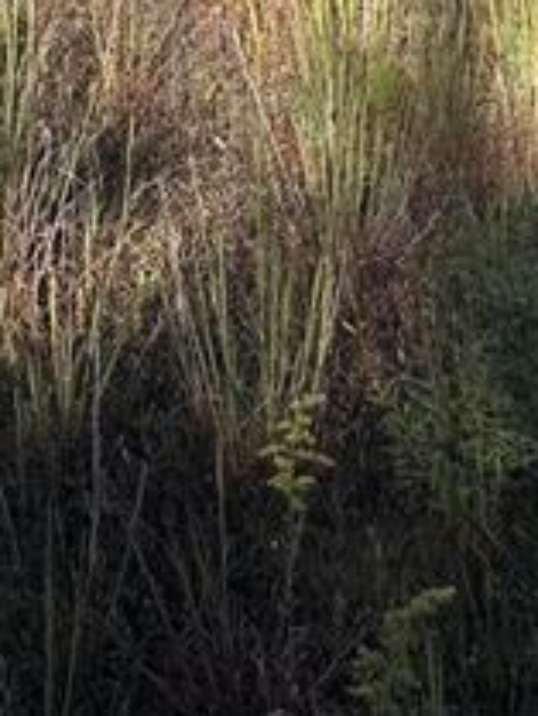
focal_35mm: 88
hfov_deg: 16.7
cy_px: -497
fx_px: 1822
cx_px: 158
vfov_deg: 18.4
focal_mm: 6.86
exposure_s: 1/2882
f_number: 1.78
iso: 80
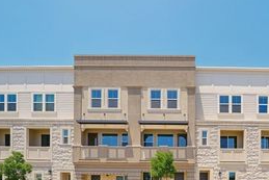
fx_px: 202
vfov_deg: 47.6
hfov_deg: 65.5
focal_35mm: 27
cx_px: 181
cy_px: 112
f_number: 6.3
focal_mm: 14
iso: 100
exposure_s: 1/125
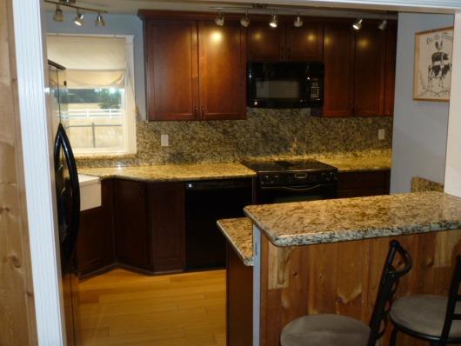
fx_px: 466
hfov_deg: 52.5
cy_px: 168
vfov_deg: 40.7
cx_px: 251
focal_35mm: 35
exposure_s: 1/30
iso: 200
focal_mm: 5.2
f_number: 3.3
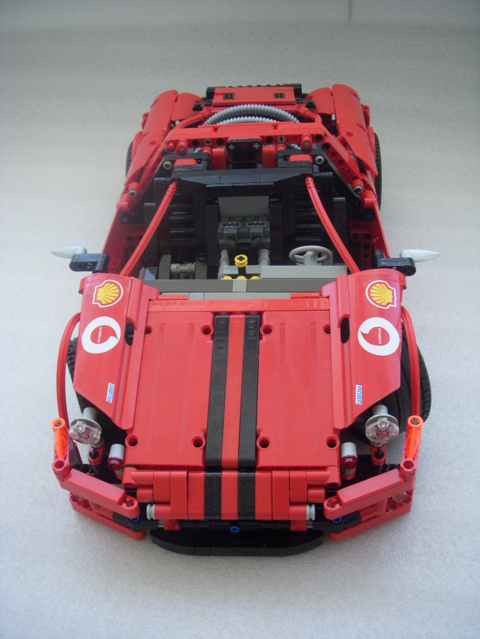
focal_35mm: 38
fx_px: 703
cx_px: 240
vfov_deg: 49.0
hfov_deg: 37.7
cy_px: 320
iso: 100
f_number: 3.3
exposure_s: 1/60
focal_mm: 6.3
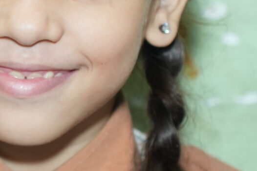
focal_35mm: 360
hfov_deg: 5.6
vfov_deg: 3.8
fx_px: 2571
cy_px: 111
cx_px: -281
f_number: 4
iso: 800
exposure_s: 1/250
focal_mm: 74
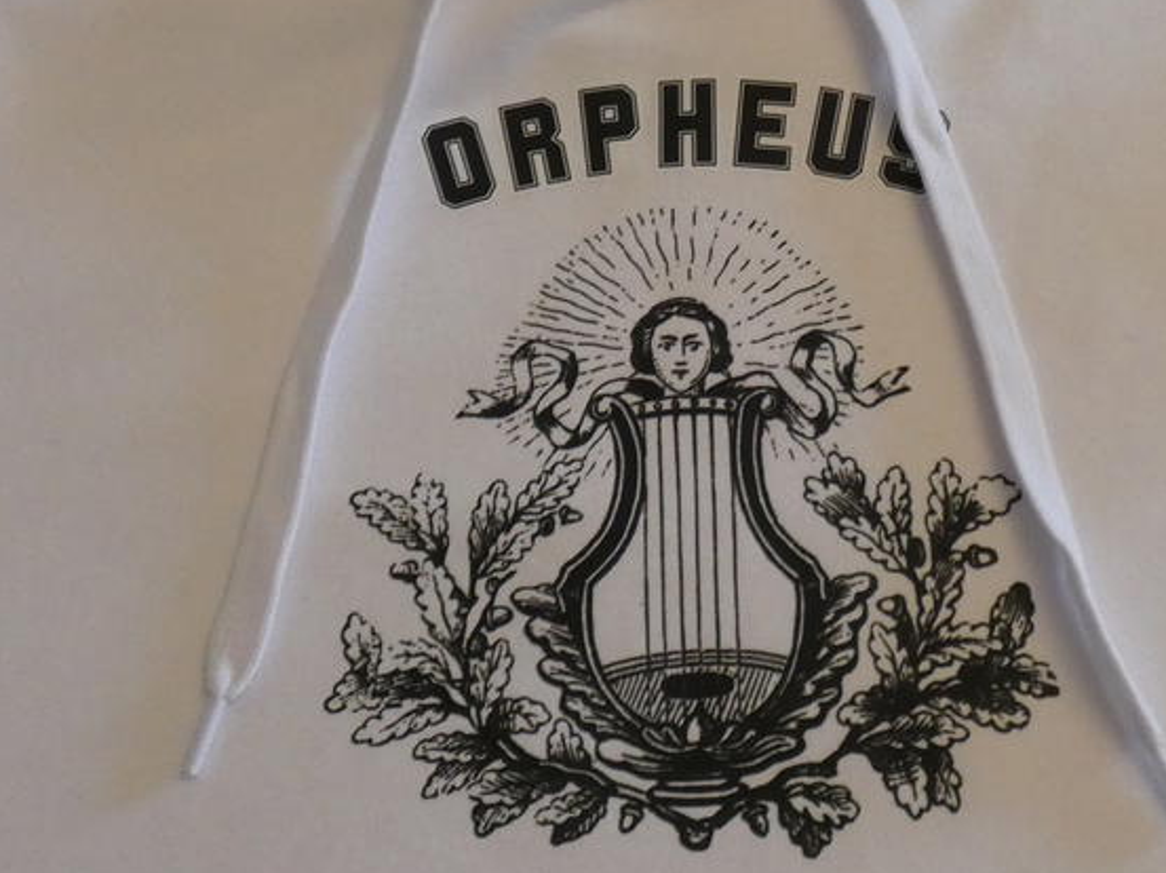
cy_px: 358
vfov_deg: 30.8
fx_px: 1582
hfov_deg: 40.1
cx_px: 757
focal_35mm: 47
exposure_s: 1/60
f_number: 2.8
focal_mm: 3.6
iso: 400
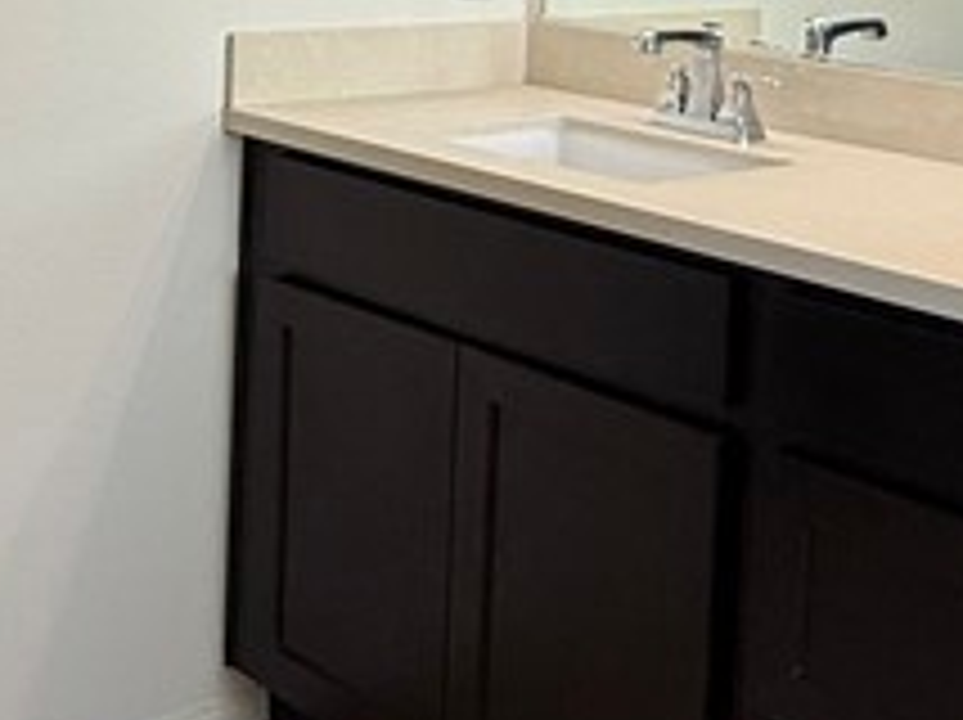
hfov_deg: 28.8
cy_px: -76
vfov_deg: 20.8
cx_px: 306
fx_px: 1862
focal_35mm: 67
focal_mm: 2.22
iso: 64
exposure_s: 1/120
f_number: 2.2
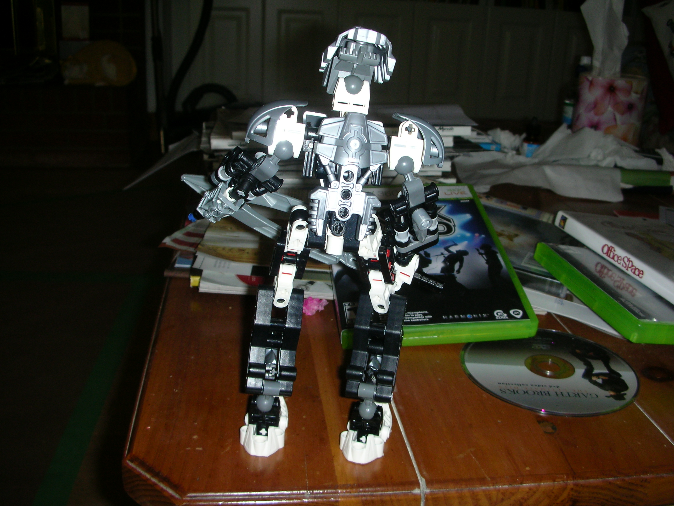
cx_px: 337
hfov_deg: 52.6
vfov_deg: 40.7
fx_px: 681
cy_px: 253
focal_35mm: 35
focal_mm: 5.8
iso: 50
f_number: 3
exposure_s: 1/60.1
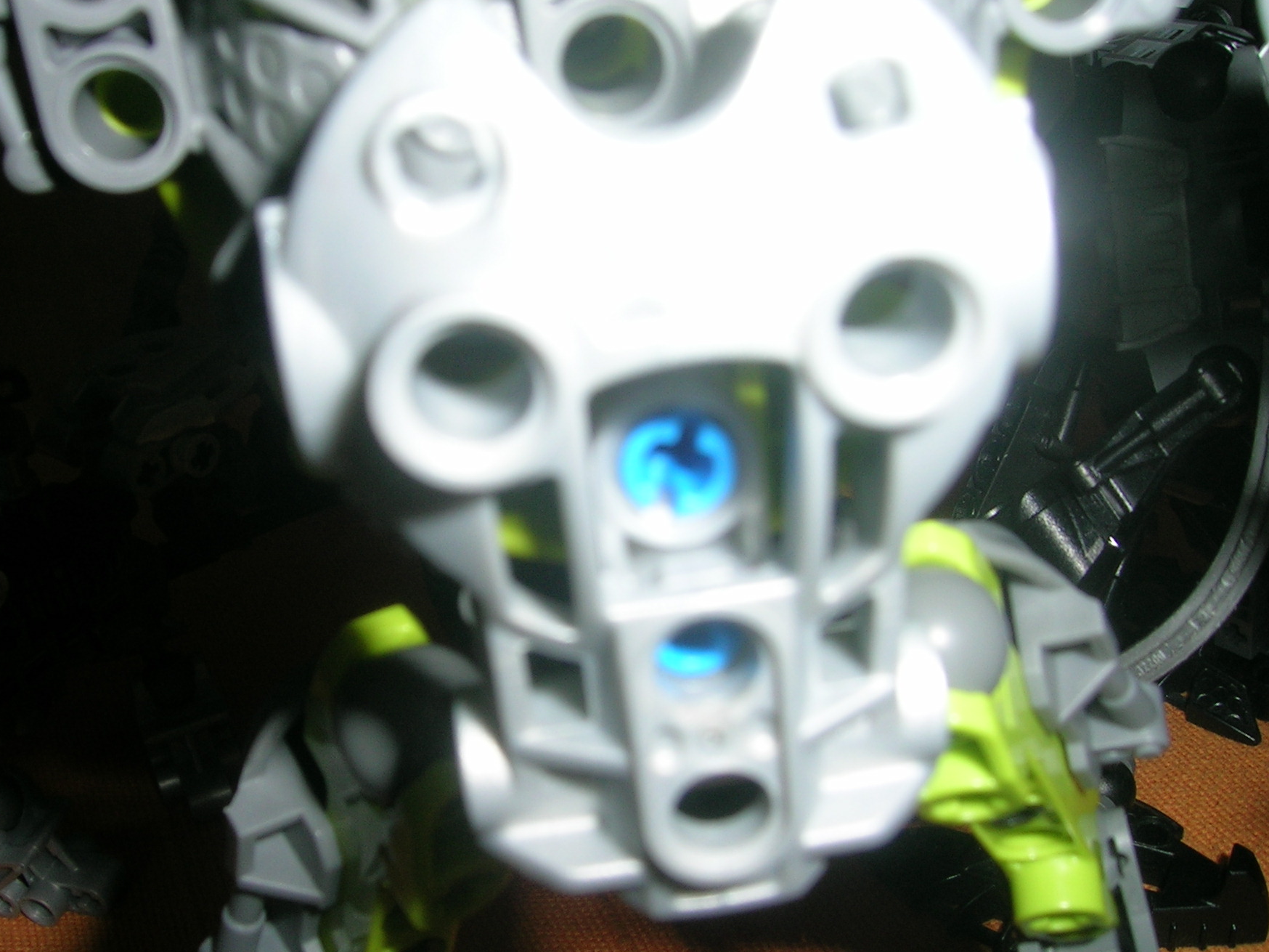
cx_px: 535
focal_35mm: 41
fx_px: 1503
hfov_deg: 45.6
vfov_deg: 35.1
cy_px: 485
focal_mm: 5.4
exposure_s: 1/60.1
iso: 50
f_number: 4.8
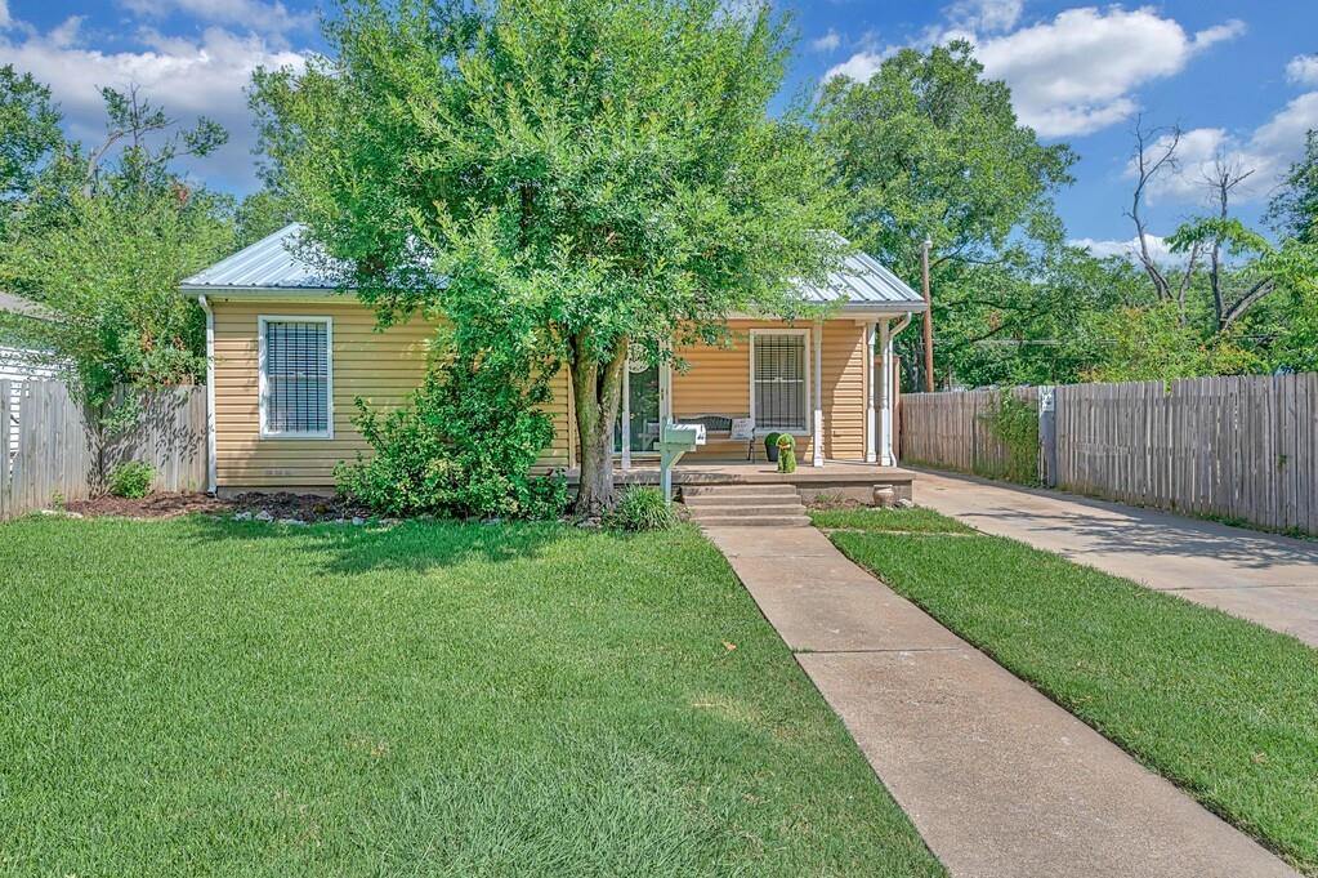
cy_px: 439
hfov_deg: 78.6
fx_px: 805
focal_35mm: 22
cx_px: 659
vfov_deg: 57.2
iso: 100
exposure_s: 1/640
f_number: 8
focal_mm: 22
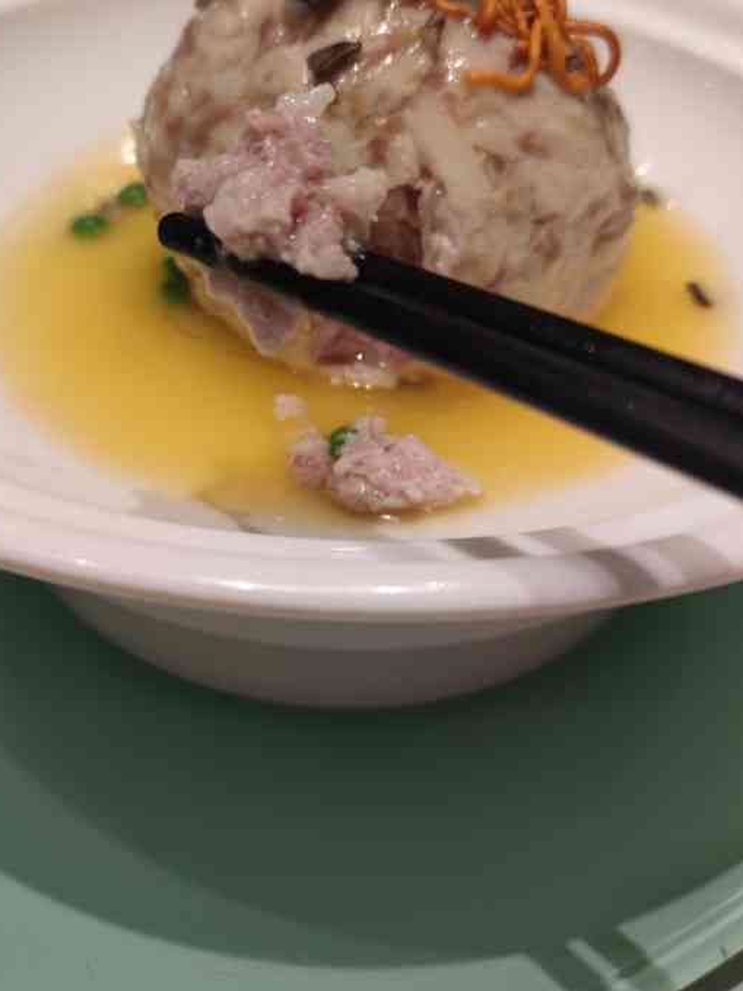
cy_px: 377
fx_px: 945
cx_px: 258
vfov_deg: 54.8
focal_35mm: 33
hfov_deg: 42.5
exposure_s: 1/100
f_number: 1.69
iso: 141
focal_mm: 6.72
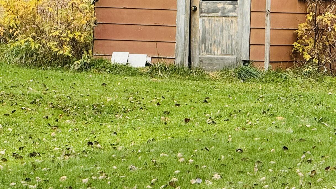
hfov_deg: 6.7
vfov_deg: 3.8
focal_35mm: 322
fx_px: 2869
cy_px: 137
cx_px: 246
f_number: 2.8
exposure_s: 1/161
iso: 50
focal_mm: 15.66
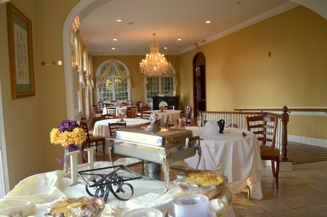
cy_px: 108
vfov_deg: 39.8
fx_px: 299
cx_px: 164
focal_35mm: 33
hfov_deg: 57.3
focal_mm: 22
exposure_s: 1/125
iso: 200
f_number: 3.8
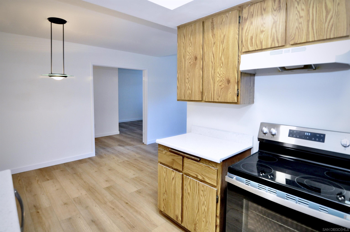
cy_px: 116
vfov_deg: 71.9
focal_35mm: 16
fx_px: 160
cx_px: 175
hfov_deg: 95.1
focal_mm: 11
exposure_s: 1/40
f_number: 3.2
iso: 800
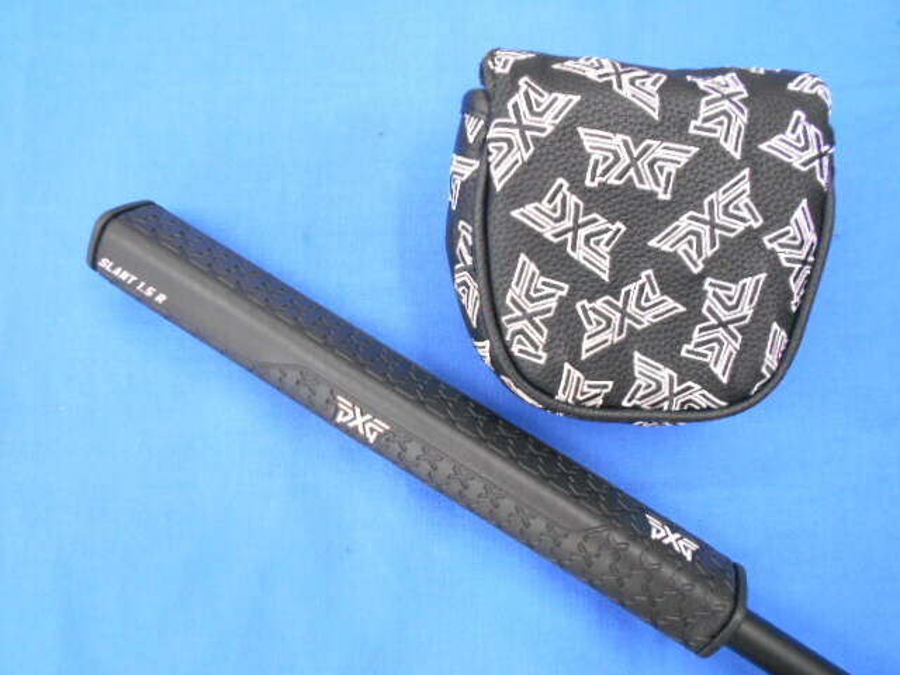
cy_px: 338
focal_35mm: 26
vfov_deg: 53.1
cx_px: 450
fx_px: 676
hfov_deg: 67.3
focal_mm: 4.6
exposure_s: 1/25
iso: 400
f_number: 3.2
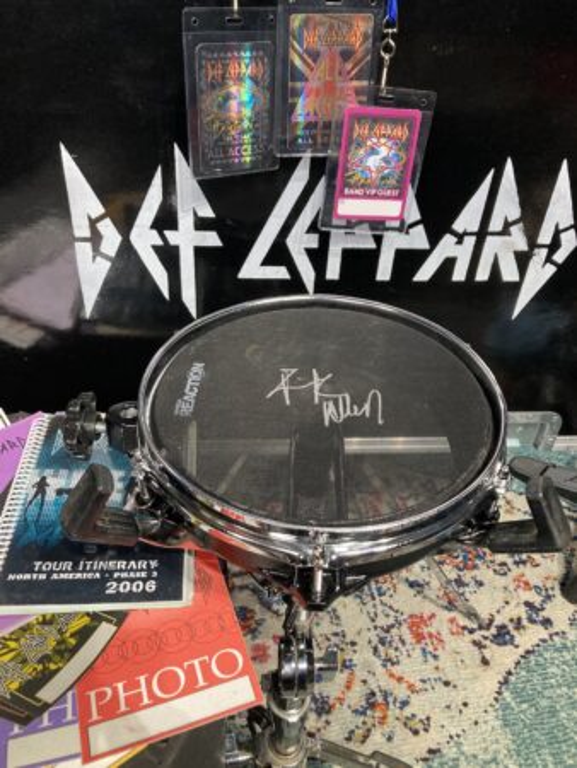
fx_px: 622
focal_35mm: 28
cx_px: 288
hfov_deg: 49.8
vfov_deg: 63.4
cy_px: 384
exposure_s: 1/60
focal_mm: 3.99
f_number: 1.8
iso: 250
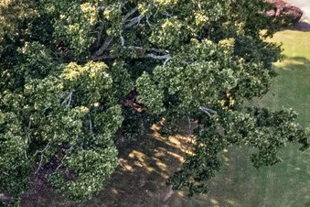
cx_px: -477
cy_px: 432
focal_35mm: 133
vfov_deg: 9.5
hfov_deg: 11.9
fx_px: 1145
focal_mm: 8.4
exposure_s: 1/350
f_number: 2.8
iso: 100
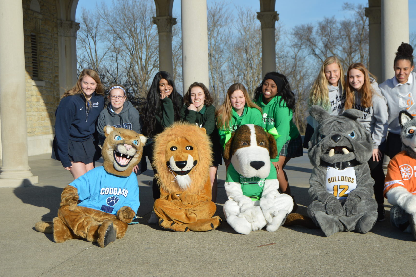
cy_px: 135
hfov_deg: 32.9
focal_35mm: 61
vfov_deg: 22.2
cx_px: 231
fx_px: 704
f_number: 5
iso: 100
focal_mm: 34
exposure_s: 1/500
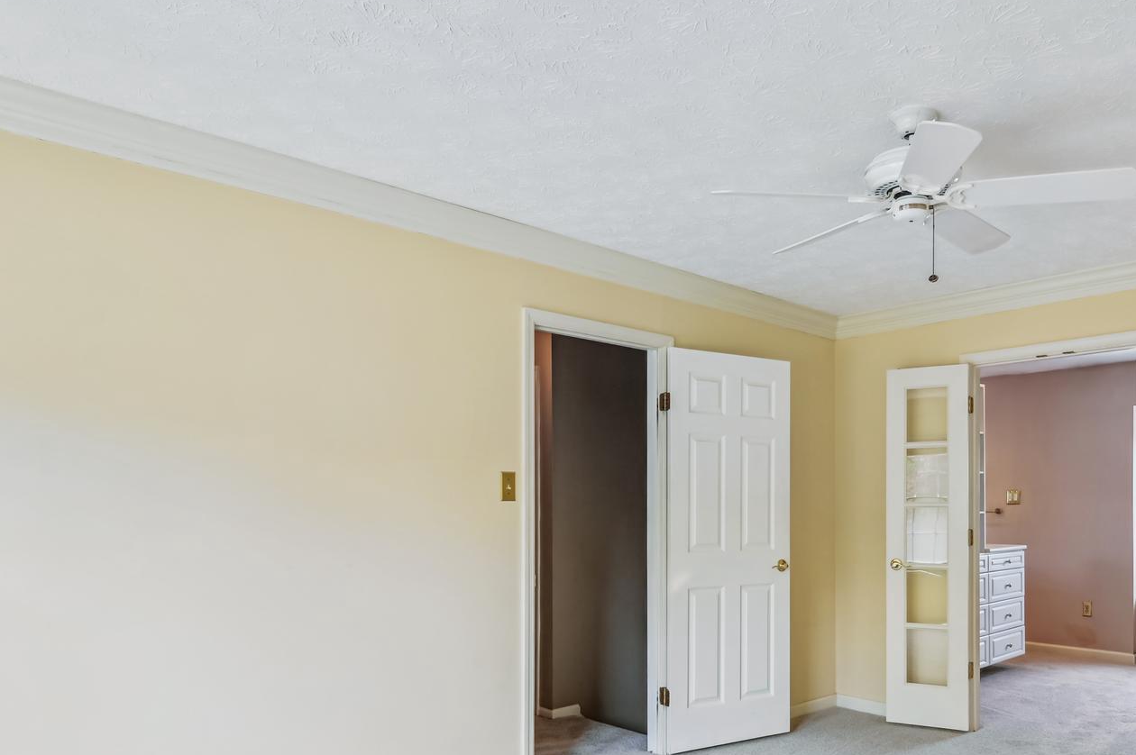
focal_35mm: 26
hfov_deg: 67.9
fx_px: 820
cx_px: 736
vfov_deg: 48.0
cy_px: 543
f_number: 8
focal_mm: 16
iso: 100
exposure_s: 1/25
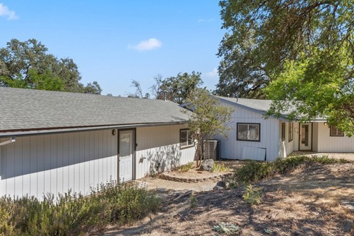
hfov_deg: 67.3
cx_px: 165
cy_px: 115
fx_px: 265
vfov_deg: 47.9
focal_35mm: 27
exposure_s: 1/60
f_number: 8
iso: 100
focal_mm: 10
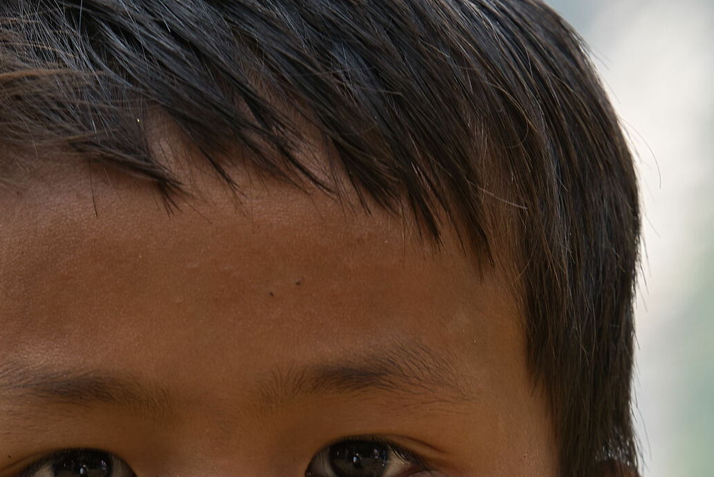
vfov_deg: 5.7
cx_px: 233
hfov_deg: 8.5
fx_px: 4804
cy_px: 542
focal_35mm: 242
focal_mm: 105
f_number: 8
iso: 100
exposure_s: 1/125
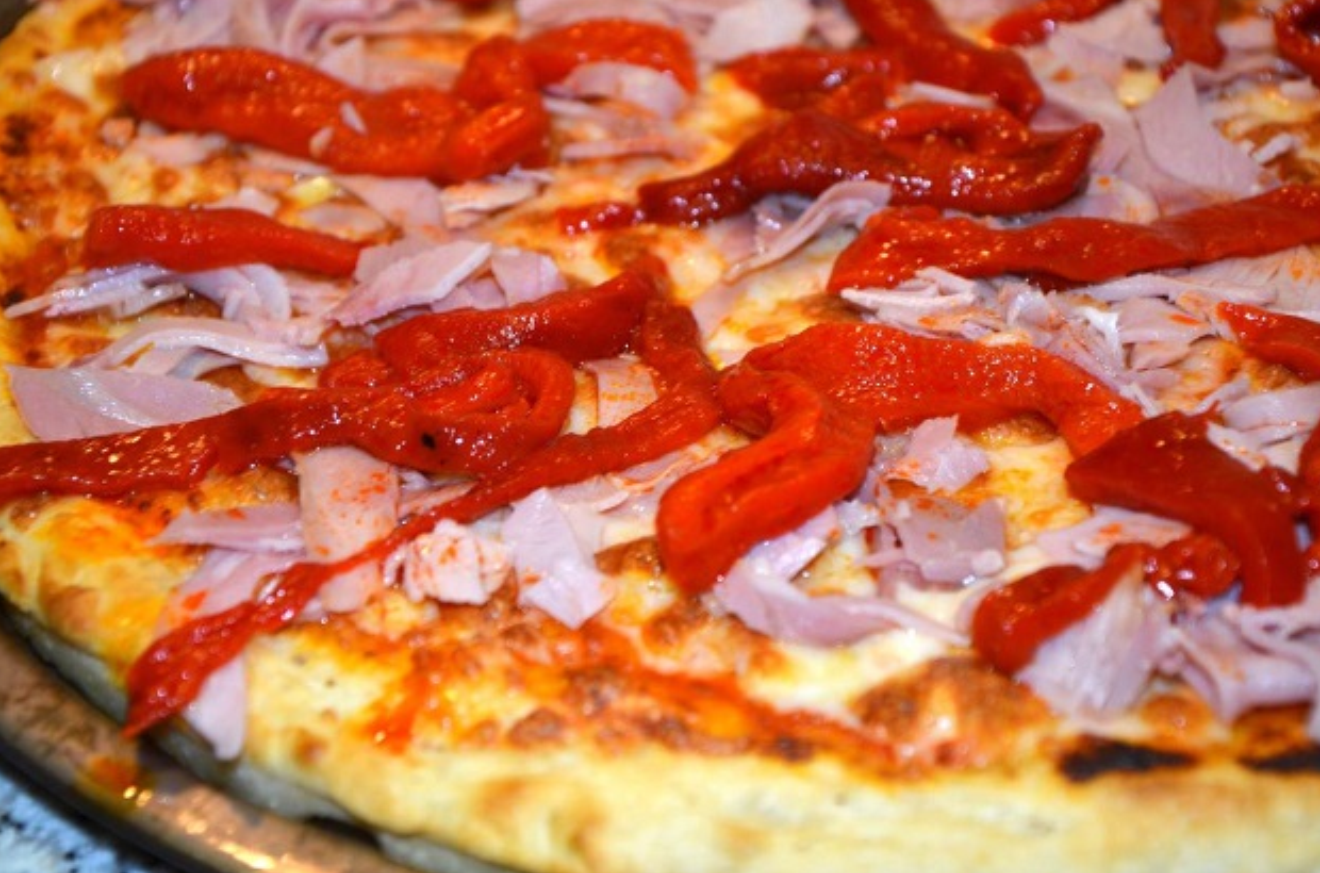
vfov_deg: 14.2
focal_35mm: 96
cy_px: 438
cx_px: 662
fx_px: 3511
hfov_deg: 21.3
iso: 200
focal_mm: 62
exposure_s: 1/30
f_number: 5.6
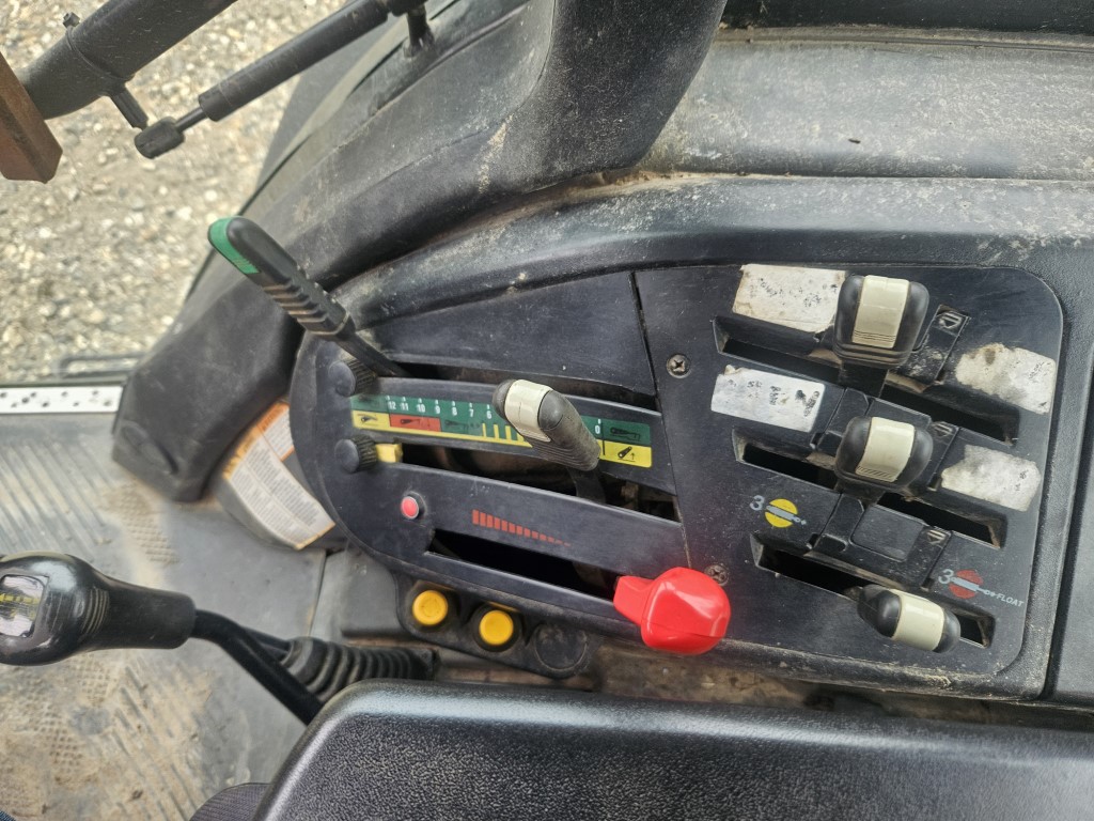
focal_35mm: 23
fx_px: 727
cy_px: 410
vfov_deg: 58.9
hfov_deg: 73.9
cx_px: 547
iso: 64
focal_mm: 5.4
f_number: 1.8
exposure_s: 1/180
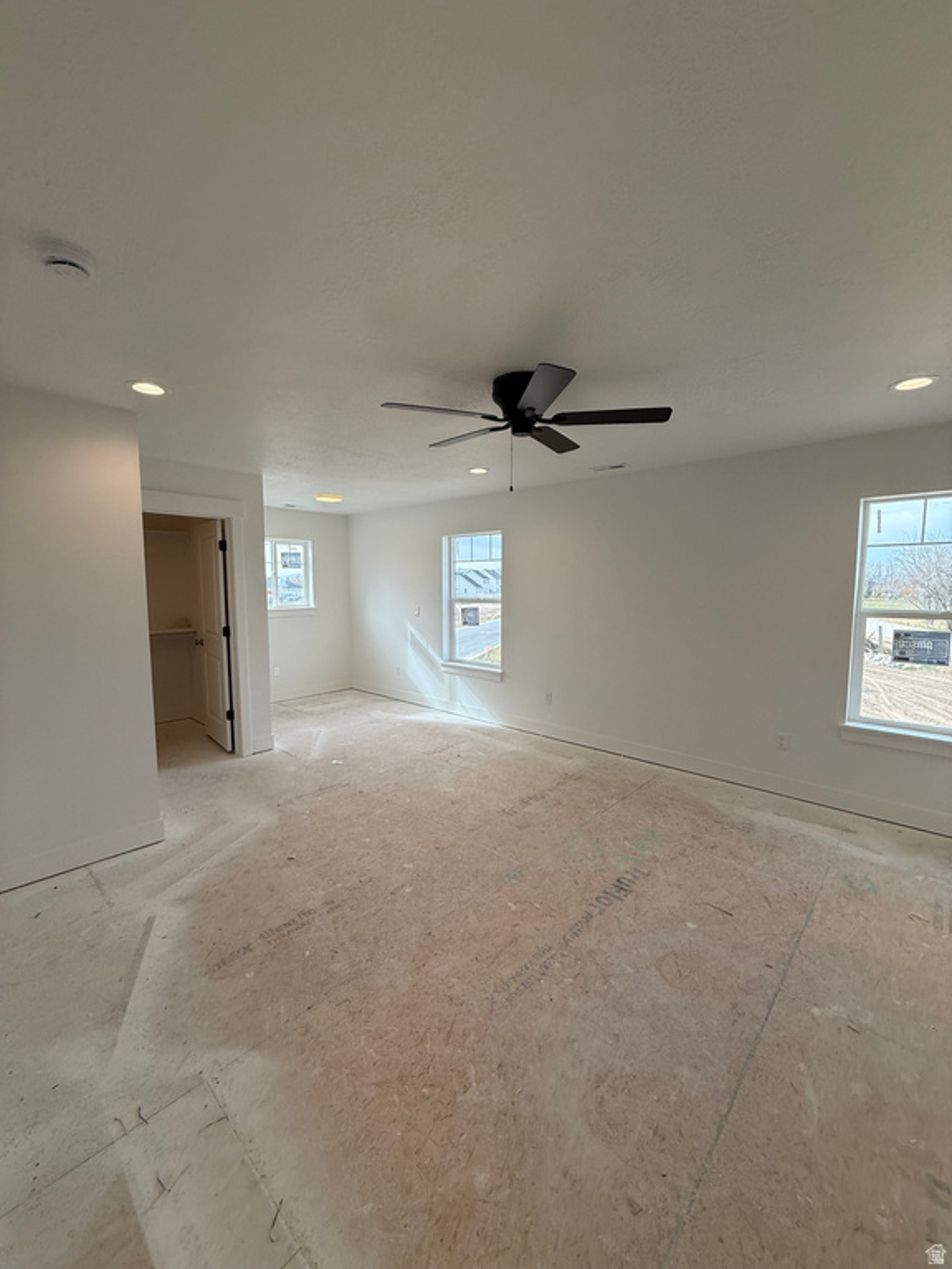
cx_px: 476
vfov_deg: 102.1
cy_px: 634
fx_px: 513
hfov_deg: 85.7
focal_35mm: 14
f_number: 2.2
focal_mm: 2.22
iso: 64
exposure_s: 1/281
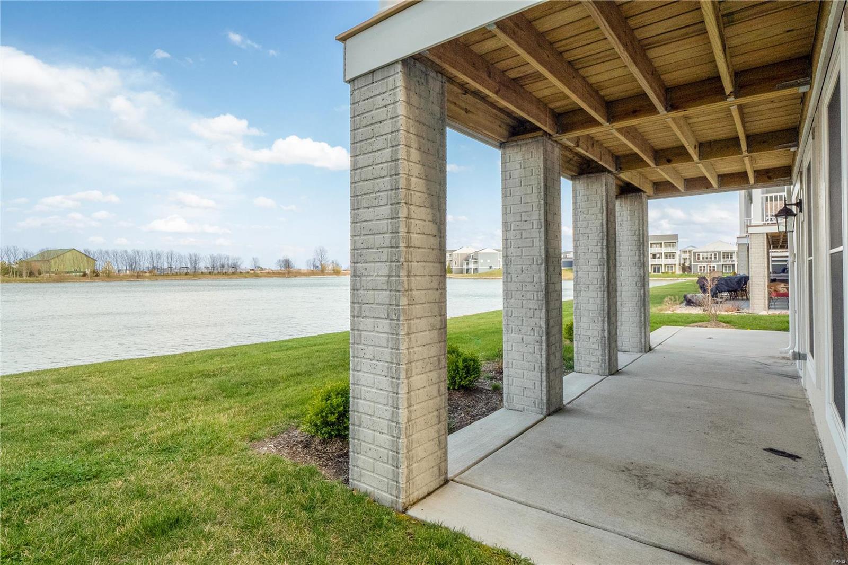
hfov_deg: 90.0
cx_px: 424
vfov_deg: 67.4
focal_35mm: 18
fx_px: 424
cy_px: 282
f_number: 8
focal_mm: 9
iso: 400
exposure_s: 1/400
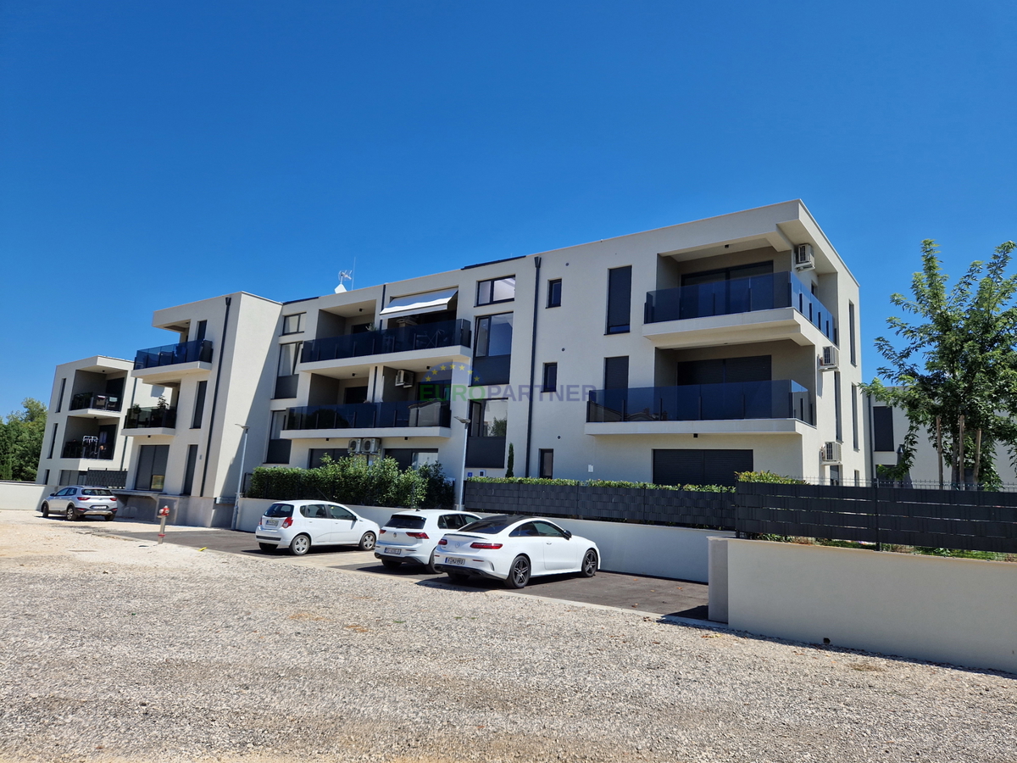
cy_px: 382
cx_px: 508
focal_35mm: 23
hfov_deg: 73.9
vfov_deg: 58.9
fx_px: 676
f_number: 1.8
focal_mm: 5.4
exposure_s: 1/2128
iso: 50
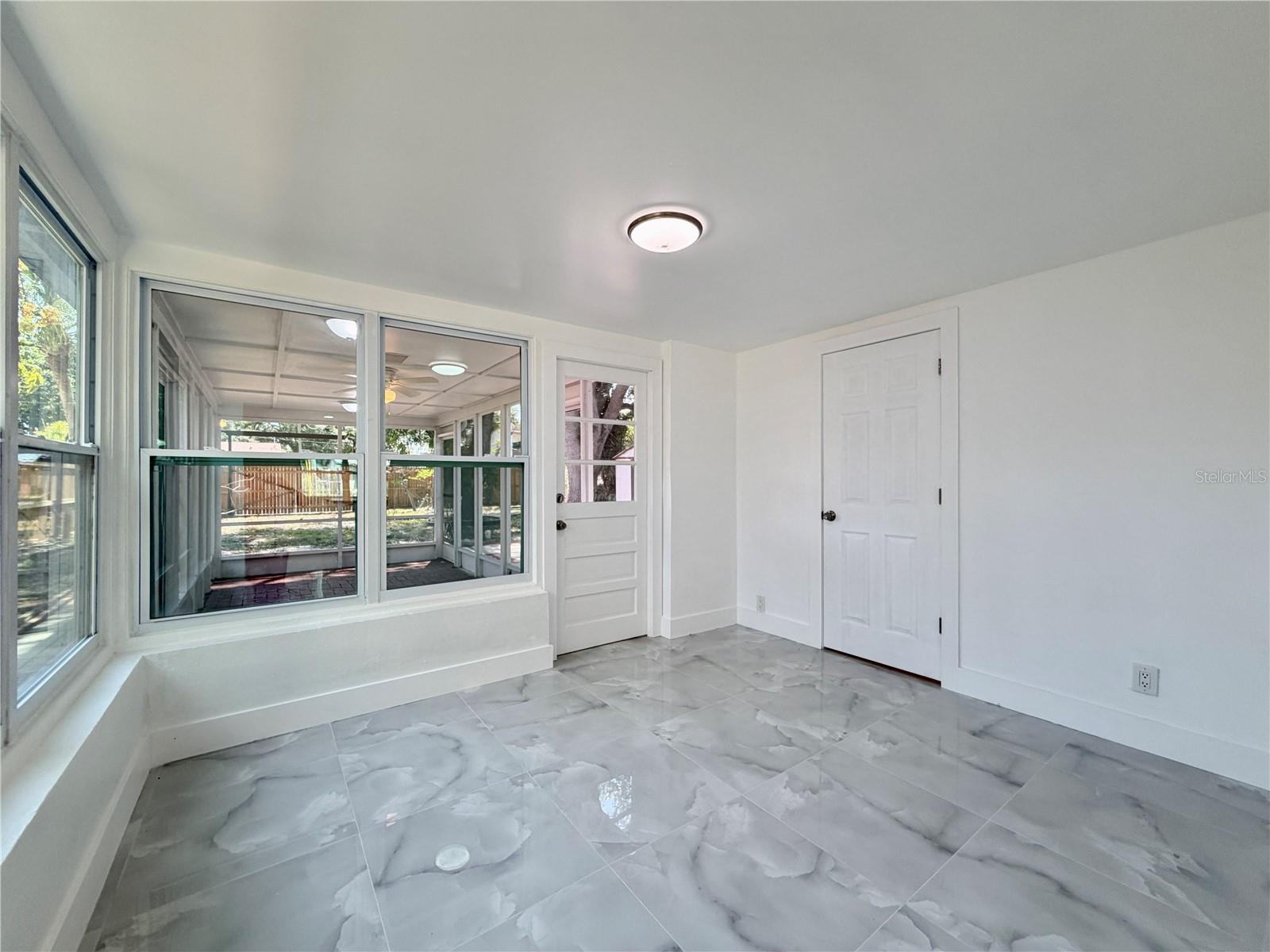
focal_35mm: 14
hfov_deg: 102.1
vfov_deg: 85.7
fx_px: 514
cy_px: 476
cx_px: 635
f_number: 2.2
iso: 80
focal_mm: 2.22
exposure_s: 1/120
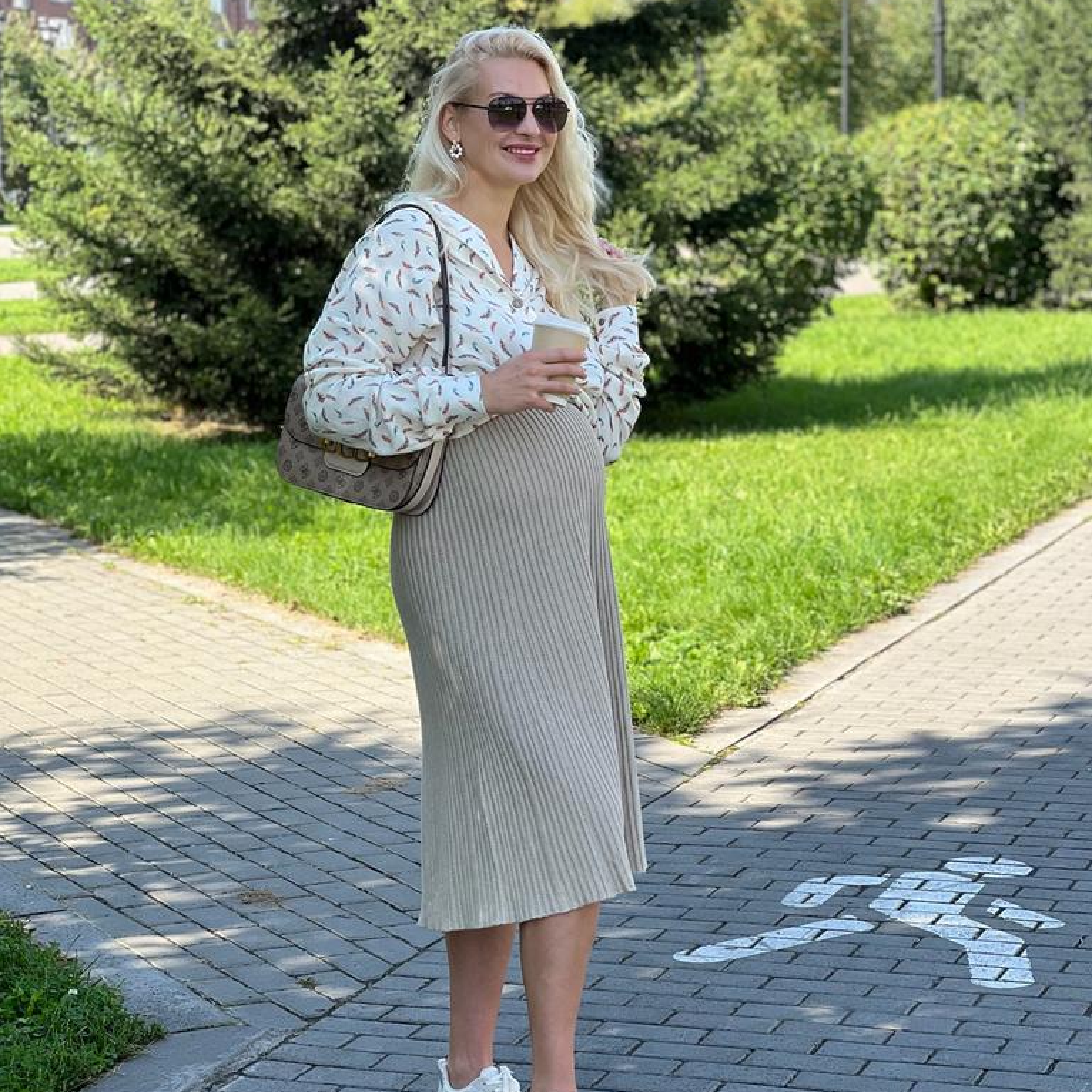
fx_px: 3248
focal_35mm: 91
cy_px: 529
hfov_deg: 19.1
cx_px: 546
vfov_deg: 19.1
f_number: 2.8
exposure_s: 1/144
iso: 20
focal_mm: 9
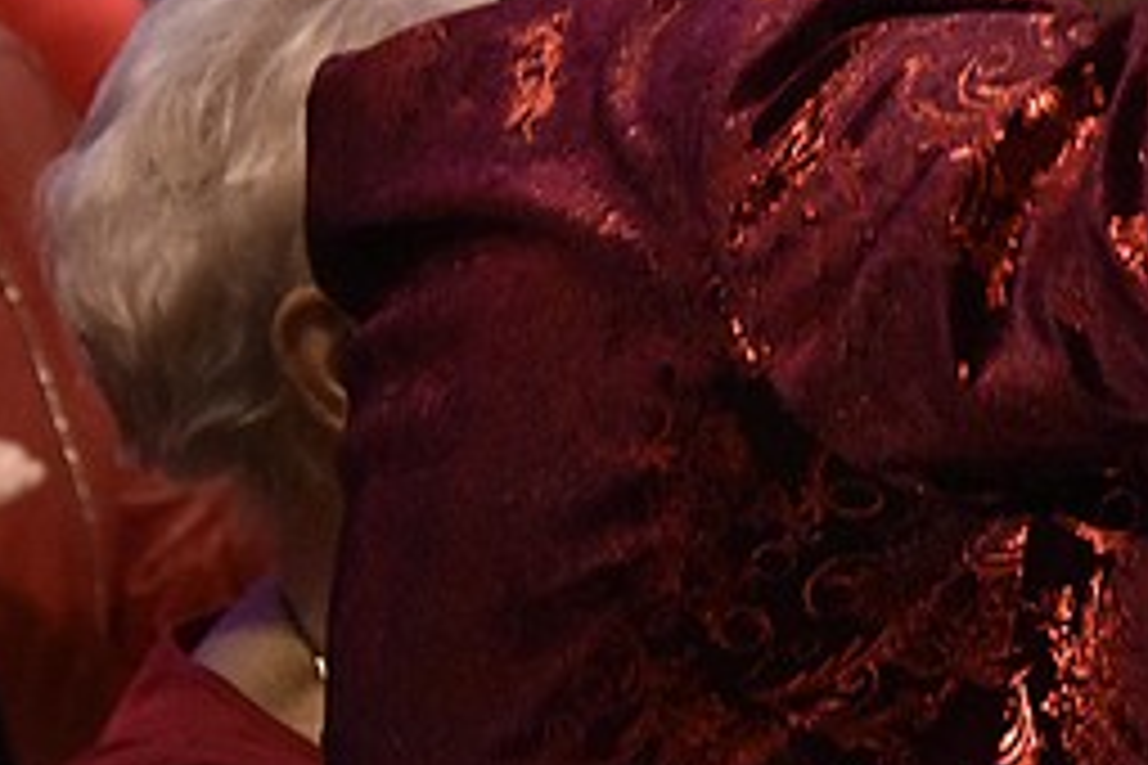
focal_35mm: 376
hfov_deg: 5.5
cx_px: 1391
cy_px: -169
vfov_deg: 3.6
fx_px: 11989
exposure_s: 1/125
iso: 4000
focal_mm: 80
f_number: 5.6
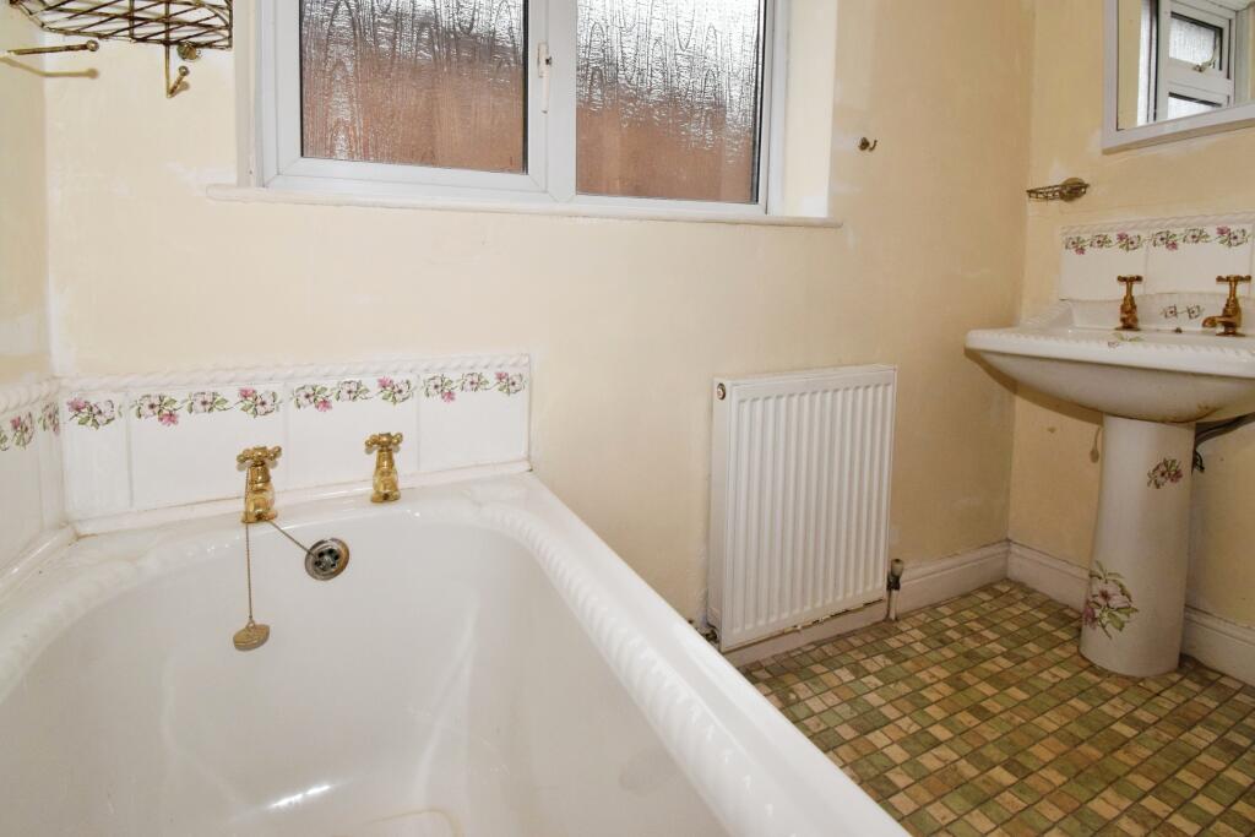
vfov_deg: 77.3
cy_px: 418
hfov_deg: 100.4
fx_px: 523
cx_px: 628
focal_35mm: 15
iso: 1000
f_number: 11
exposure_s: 1/60
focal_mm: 10
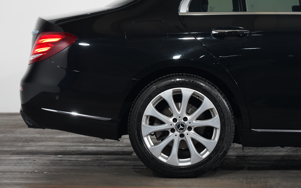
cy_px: 90
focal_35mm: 108
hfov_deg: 19.3
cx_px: 150
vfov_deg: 12.1
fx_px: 886
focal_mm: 105
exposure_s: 1/50
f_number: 5.6
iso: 4000
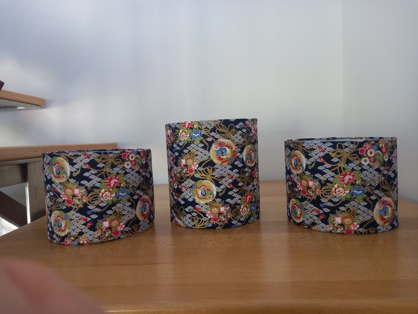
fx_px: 302
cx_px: 209
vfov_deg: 54.9
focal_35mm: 25
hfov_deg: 69.4
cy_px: 157
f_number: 2
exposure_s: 1/30
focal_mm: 4.6
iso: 160
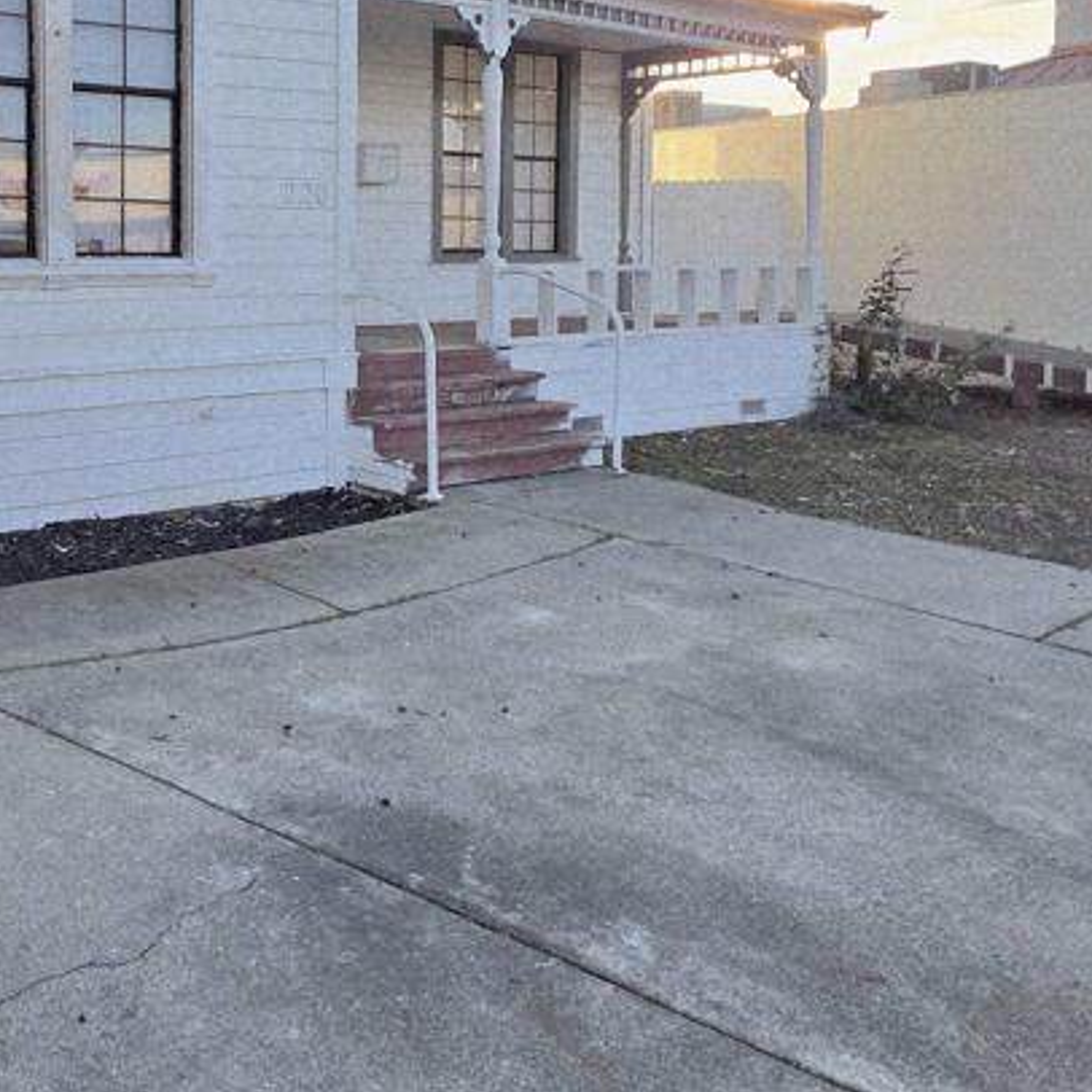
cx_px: 83
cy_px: 323
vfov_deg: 53.9
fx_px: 1035
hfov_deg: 48.9
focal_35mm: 29
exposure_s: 1/1111
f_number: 1.9
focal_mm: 2.2
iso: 40
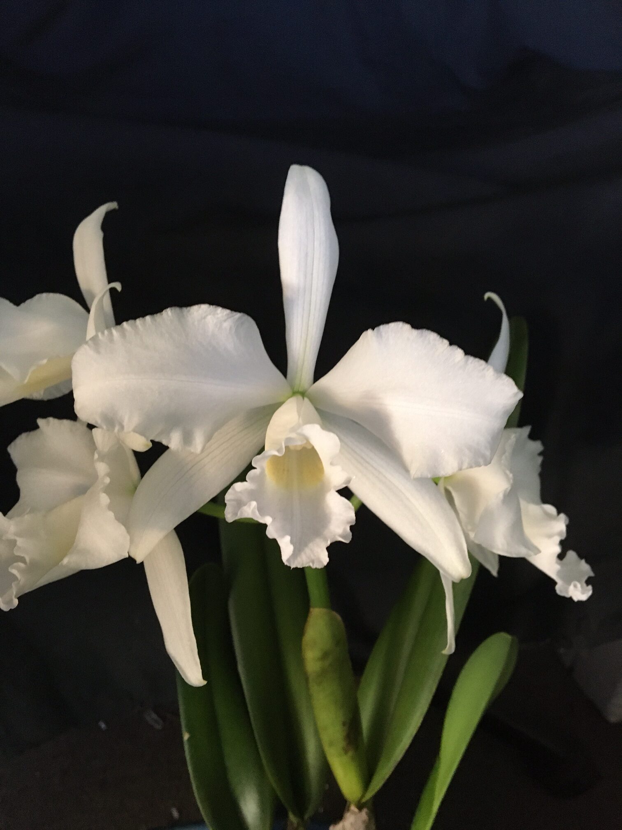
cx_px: 311
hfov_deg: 48.2
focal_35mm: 29
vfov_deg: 61.7
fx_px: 695
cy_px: 415
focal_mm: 4.15
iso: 200
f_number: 2.2
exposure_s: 1/17
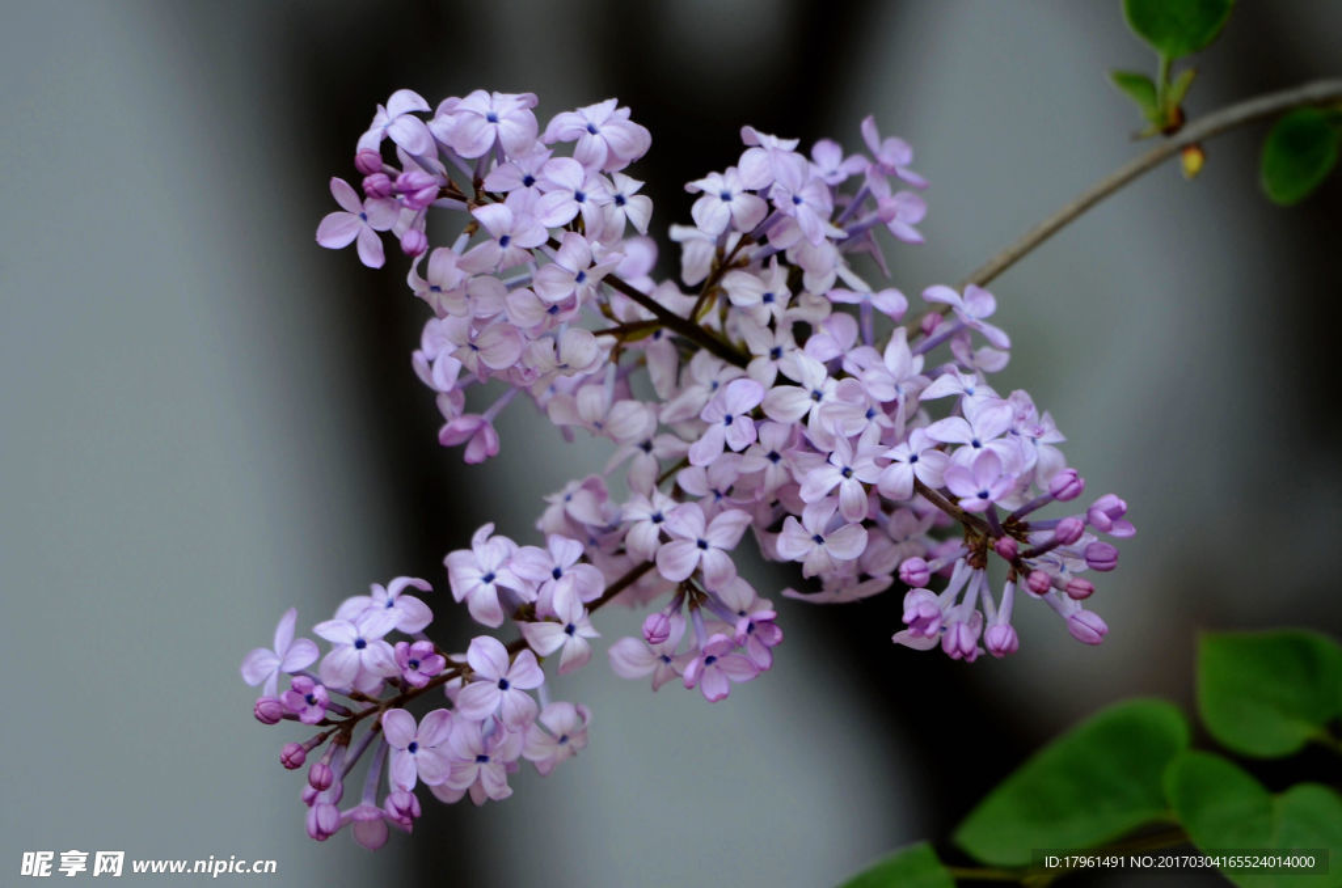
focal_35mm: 360
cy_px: 444
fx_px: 13391
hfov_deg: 5.7
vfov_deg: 3.8
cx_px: 671
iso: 400
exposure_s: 1/30
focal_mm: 240
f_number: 6
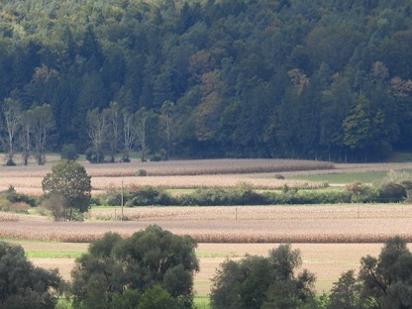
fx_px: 7320
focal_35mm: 615
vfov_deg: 2.4
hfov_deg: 3.2
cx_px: 68
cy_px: 281
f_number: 5
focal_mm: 57.1
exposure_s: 1/250
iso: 100
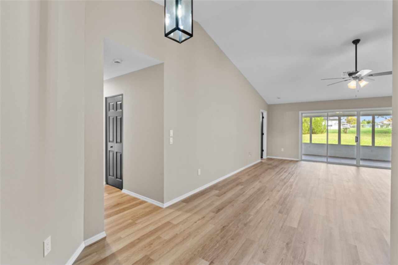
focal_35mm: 16
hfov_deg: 96.8
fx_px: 177
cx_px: 199
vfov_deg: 73.7
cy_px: 132
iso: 400
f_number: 7.1
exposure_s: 1
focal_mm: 16
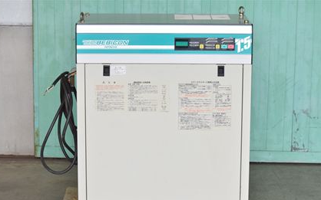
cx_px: 159
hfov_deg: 20.7
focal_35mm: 101
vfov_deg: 13.0
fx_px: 880
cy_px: 127
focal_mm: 55
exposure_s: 1/1250
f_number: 6.3
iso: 1250
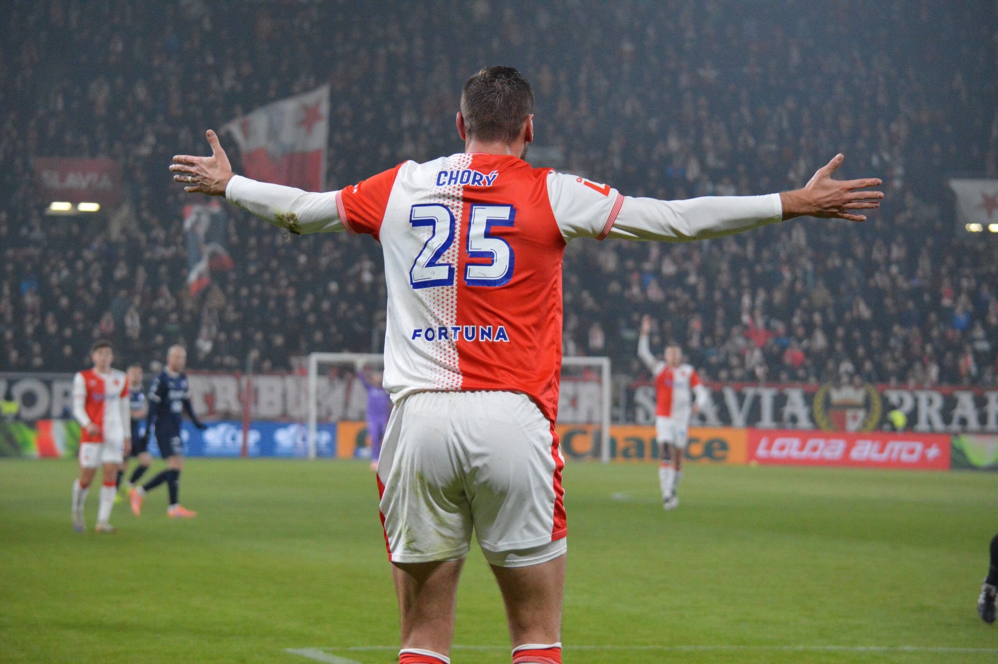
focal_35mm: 158
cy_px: 332
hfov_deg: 13.1
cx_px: 499
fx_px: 4362
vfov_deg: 8.7
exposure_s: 1/1000
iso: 3200
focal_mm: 105
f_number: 4.8
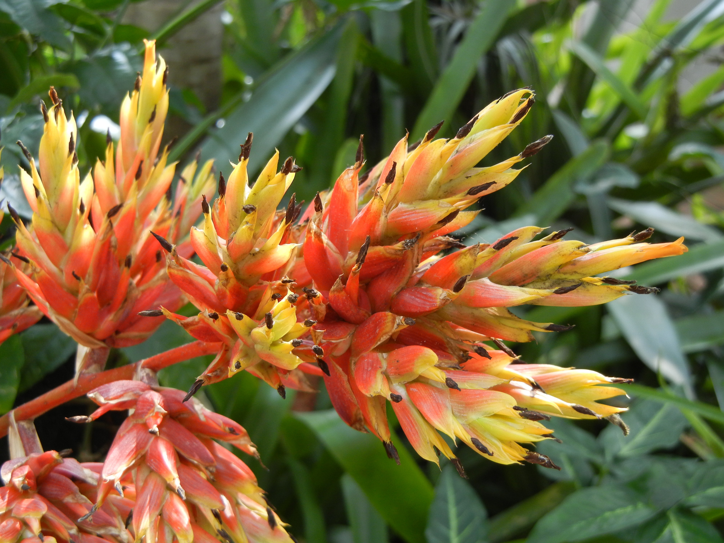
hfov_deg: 36.8
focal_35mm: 52
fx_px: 1088
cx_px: 362
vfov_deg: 28.0
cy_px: 272
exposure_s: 1/31
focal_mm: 9.3
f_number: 3.9
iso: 160
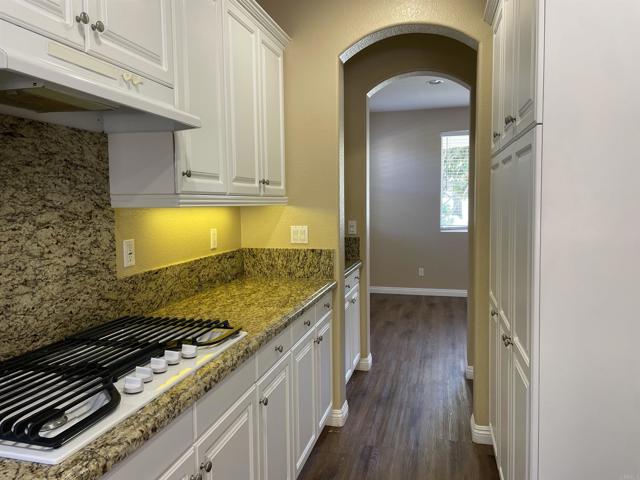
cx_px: 320
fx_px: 481
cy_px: 240
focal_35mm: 26
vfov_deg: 53.1
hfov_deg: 67.3
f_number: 1.6
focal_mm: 4.2
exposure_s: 1/60
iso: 64
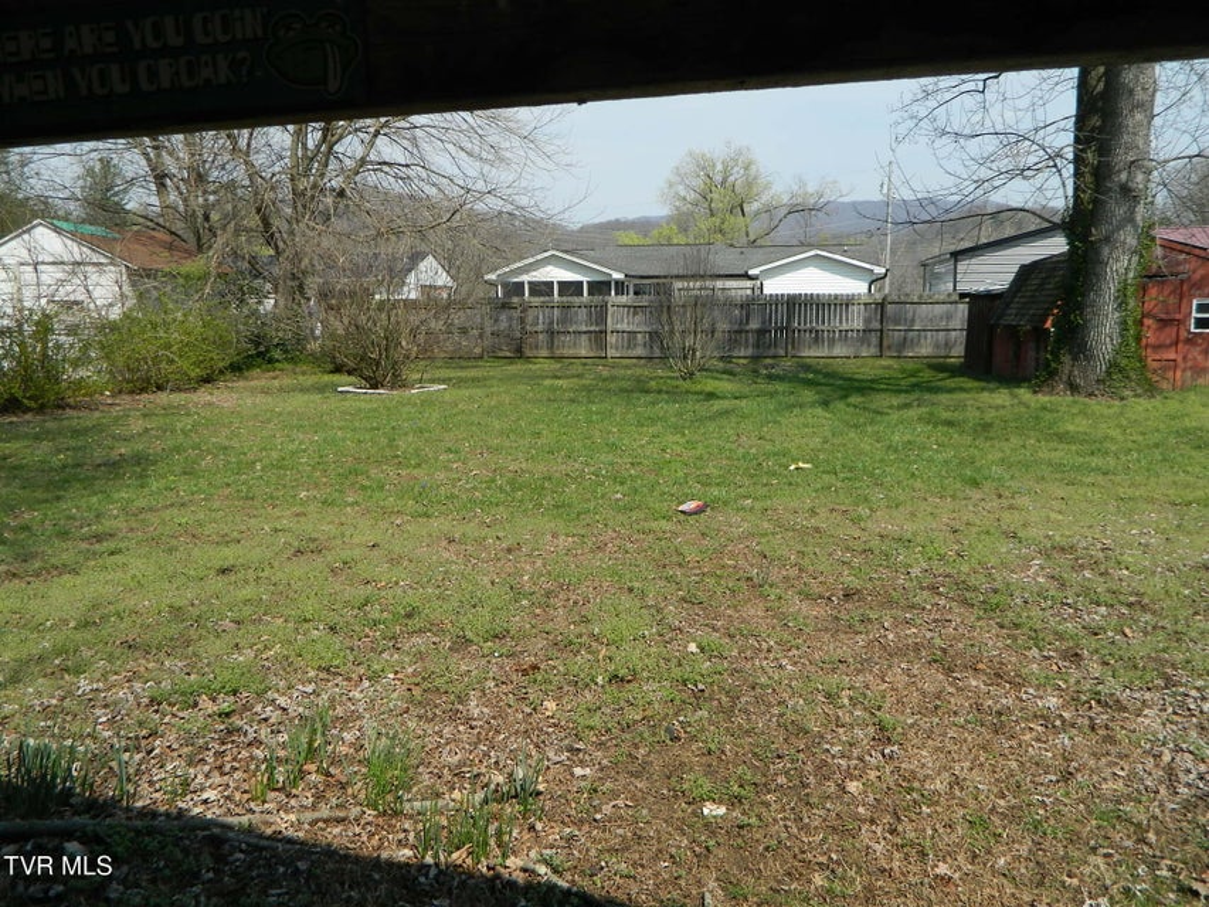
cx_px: 604
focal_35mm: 28
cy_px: 454
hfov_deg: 63.4
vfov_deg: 49.8
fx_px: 978
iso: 80
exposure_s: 1/160
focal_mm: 5.1
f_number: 8.9
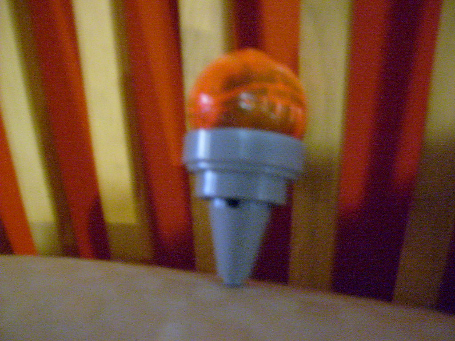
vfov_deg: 40.7
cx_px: 228
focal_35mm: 35
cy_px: 170
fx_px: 460
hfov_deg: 52.6
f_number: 2.8
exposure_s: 1
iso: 200
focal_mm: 5.8
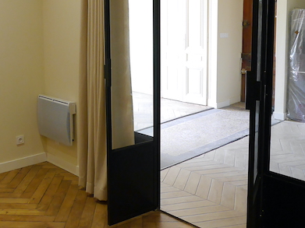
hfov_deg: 43.7
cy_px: 60
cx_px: 125
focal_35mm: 43
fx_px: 379
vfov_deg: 33.0
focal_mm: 7
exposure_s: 1/60
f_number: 4
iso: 640
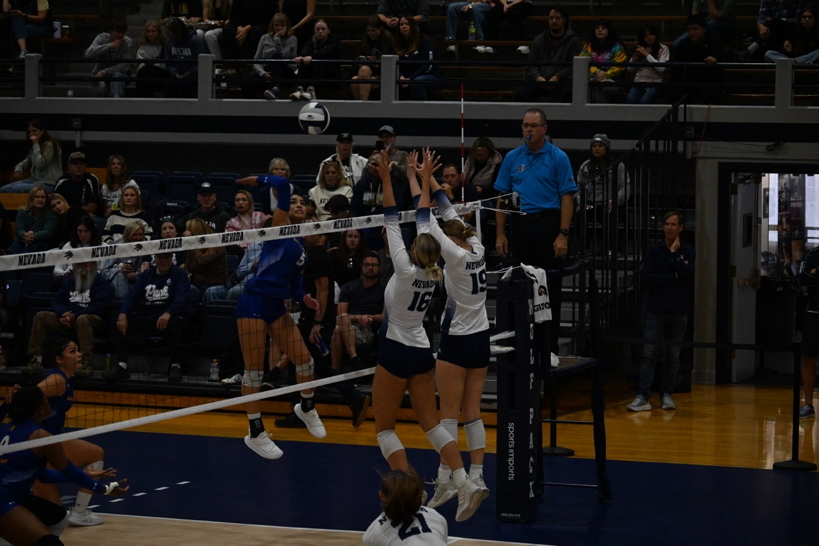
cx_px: 410
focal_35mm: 135
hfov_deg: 15.2
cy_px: 273
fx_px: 3071
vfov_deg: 10.2
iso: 4000
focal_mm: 90
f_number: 5
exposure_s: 1/800
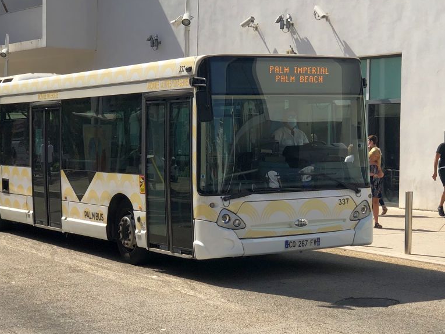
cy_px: 180
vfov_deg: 17.0
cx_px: 252
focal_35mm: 87
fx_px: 1119
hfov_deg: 22.5
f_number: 2.4
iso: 16
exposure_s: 1/1116
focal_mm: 6
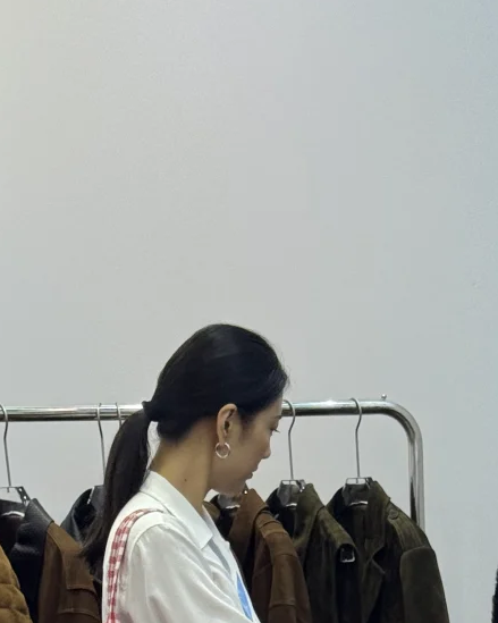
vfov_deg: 15.1
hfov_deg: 12.5
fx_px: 2267
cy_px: 738
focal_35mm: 123
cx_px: 406
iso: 64
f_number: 1.78
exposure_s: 1/284
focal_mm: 6.76
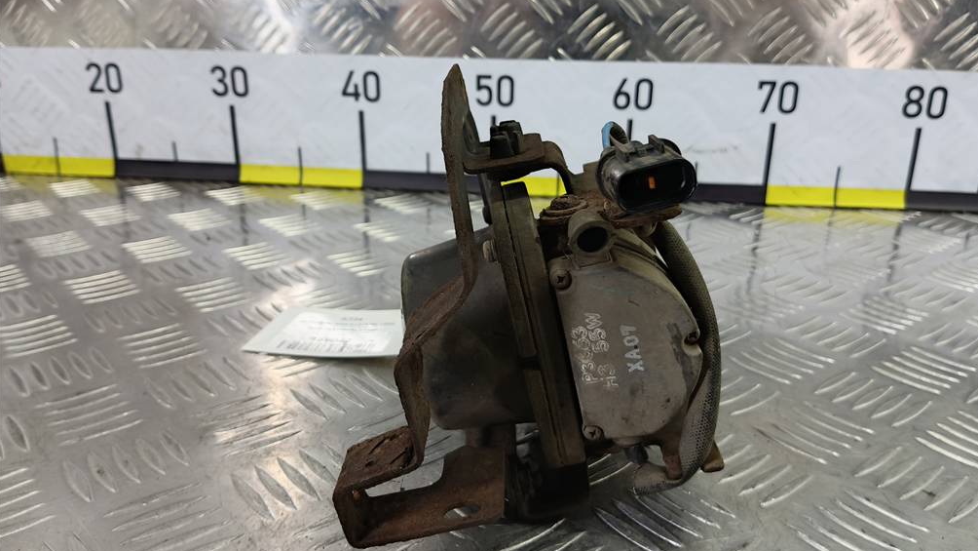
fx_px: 778
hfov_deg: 64.3
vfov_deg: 38.9
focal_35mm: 30
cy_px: 260
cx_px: 494
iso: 142
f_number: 1.6
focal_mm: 4.11
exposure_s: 1/33.3
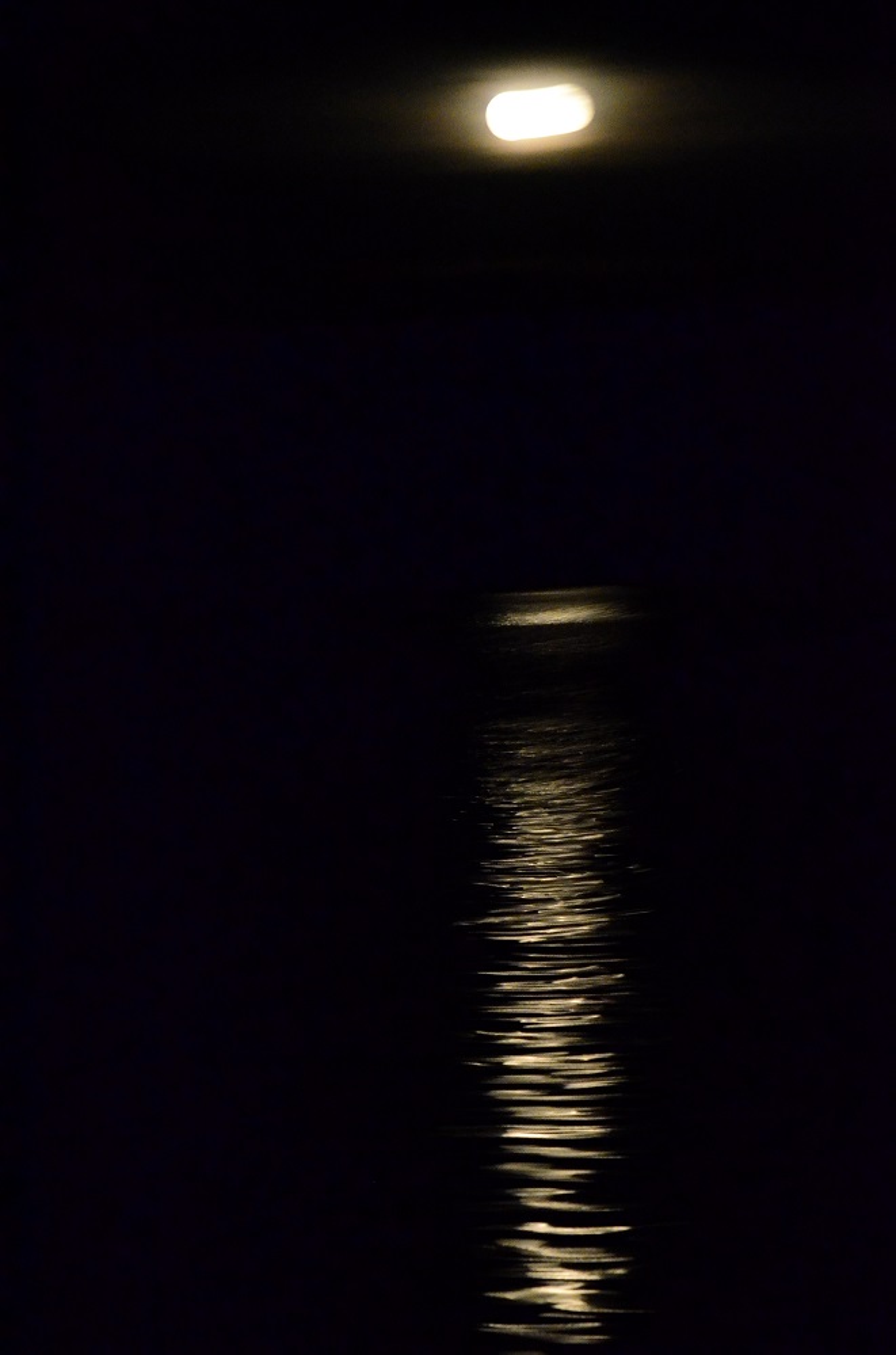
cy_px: 678
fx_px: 5516
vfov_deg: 14.0
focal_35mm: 147
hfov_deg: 9.3
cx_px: 448
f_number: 14
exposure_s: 1/1.6
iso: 6400
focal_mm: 98
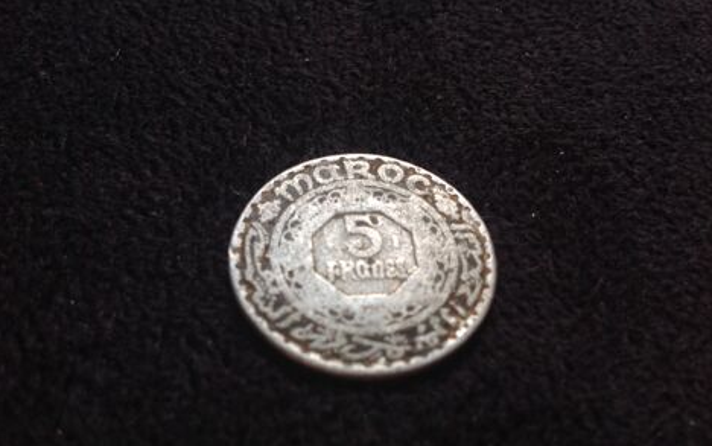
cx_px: 359
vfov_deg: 33.6
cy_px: 249
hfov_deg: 51.5
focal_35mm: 38
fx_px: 738
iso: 80
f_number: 2.4
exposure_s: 1/120
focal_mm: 4.28
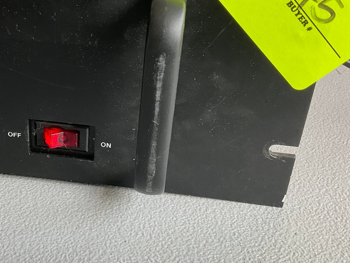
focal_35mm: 49
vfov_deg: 29.6
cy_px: 107
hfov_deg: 38.4
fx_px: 496
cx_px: 110
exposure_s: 1/120
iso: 40
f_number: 1.8
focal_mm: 3
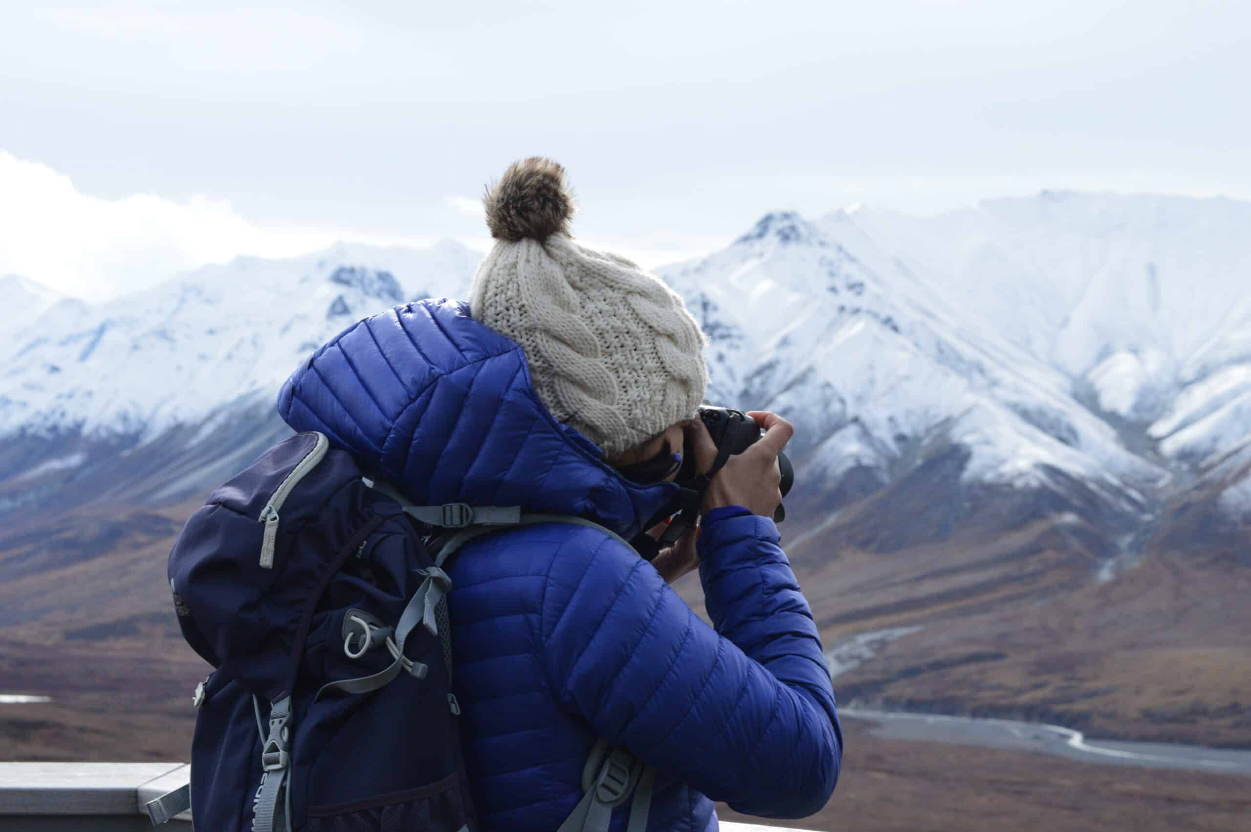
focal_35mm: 82
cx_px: 626
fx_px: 2864
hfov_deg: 24.6
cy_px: 416
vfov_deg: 16.5
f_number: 13
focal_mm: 55
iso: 800
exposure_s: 1/800
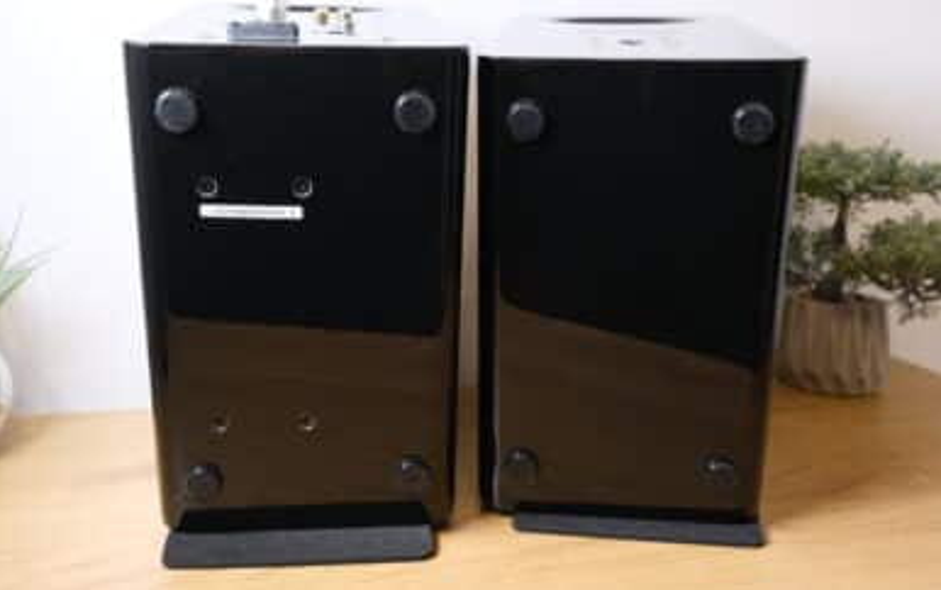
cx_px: 468
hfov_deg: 54.0
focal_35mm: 36
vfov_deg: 35.4
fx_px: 924
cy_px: 275
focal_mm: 23.4
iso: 1000
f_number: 6.4
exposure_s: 1/34
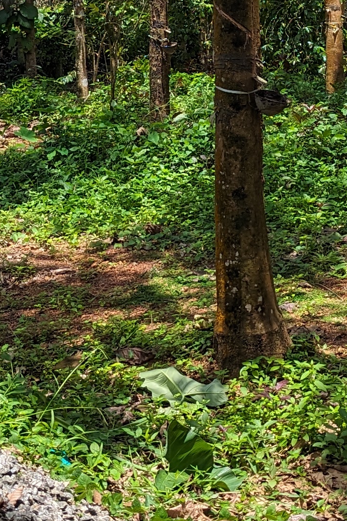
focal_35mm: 94
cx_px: 146
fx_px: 1359
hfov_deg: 14.5
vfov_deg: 21.4
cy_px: 111
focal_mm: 6.81
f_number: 1.85
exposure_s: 1/1167
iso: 37
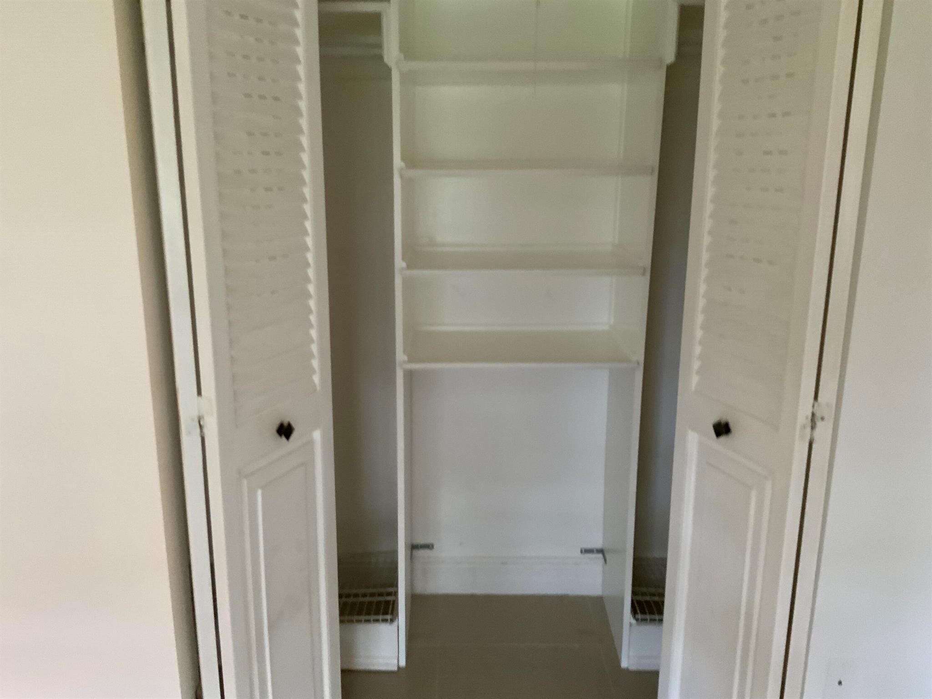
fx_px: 781
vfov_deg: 48.2
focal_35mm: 29
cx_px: 466
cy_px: 350
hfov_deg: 61.7
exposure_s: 1/40
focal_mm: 3
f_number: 1.8
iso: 200
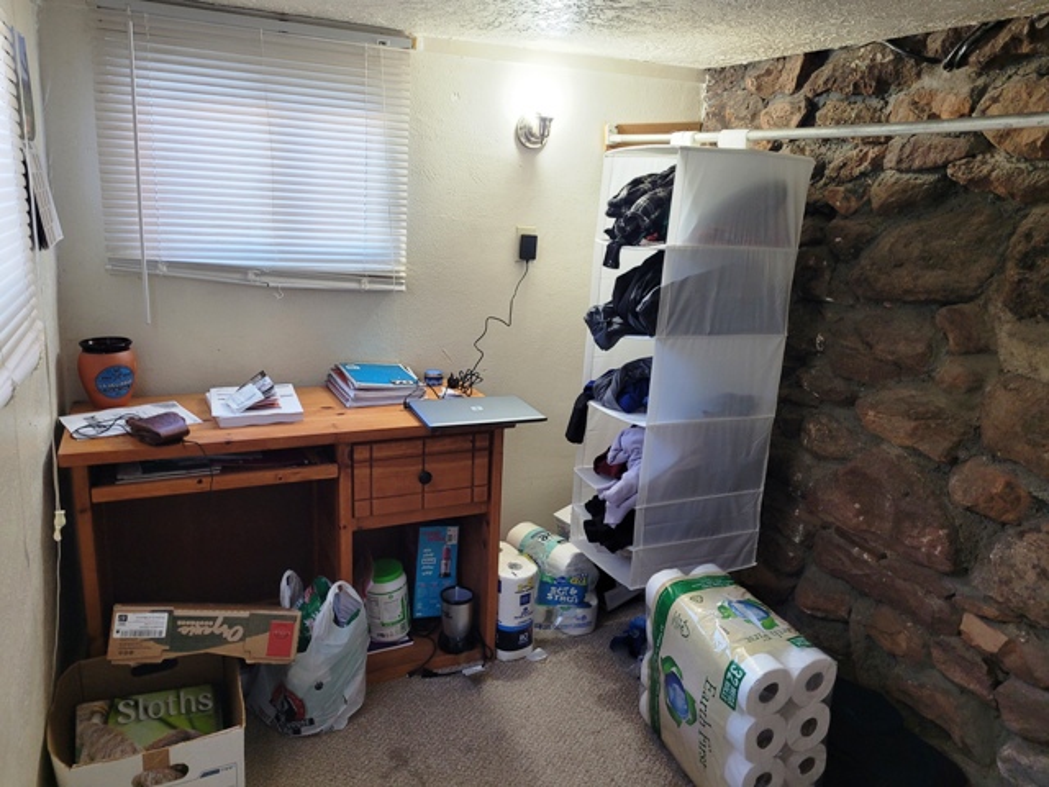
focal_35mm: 26
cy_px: 394
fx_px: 788
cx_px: 524
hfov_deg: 67.3
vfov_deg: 53.1
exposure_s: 1/40
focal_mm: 5.4
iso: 200
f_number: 1.8
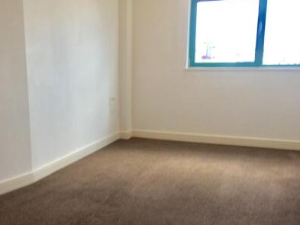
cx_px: 117
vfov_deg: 33.4
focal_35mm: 43
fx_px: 373
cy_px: 141
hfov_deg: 43.6
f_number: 2.2
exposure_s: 1/100
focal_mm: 4.15
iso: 40
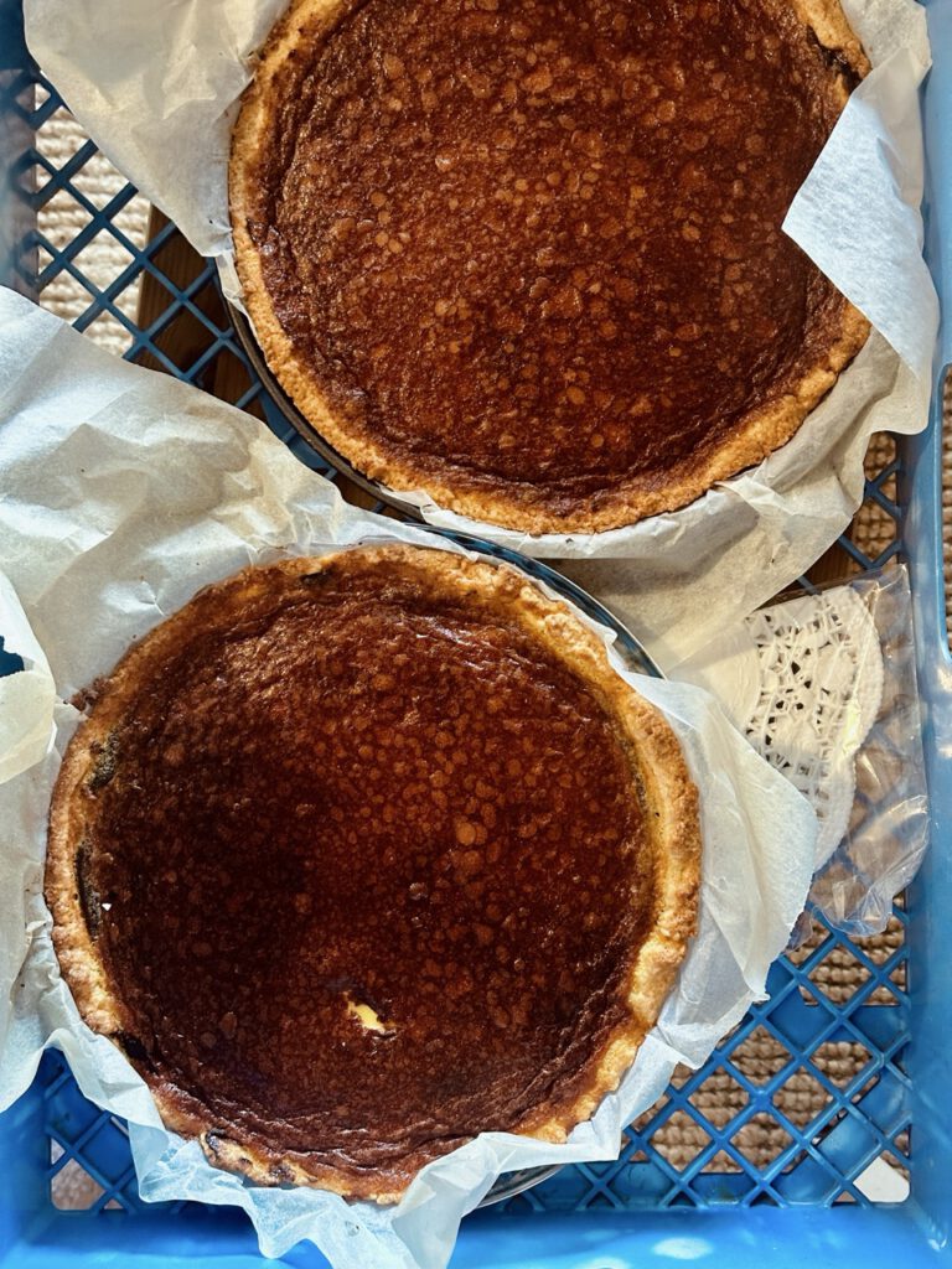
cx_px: 476
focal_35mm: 48
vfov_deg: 39.7
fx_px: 1760
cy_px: 634
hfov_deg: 30.3
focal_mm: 6.86
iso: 500
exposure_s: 1/39
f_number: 1.78
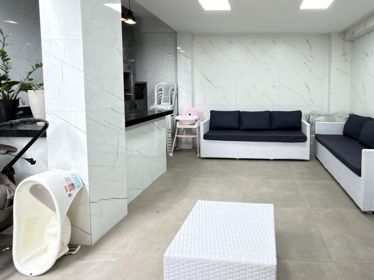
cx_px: 248
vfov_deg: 62.5
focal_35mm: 21
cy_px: 104
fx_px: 227
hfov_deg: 76.6
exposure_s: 1/40
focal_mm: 2.22
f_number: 2.2
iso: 64
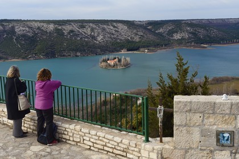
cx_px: 120
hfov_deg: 48.5
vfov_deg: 33.4
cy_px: 80
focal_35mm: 40
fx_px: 266
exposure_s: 1/160
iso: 250
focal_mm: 40
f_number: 14
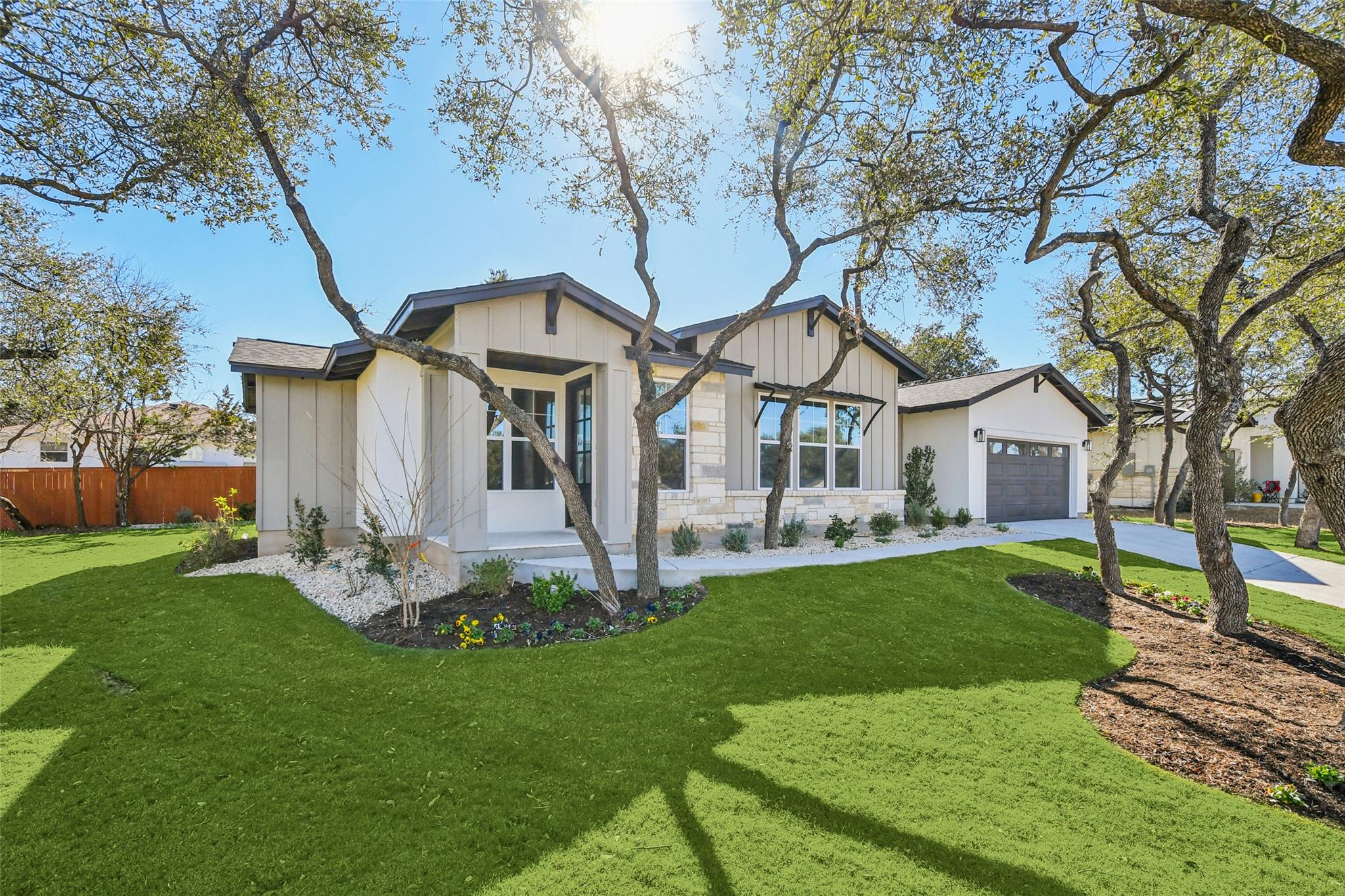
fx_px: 560
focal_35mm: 15
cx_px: 672
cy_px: 448
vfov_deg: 77.3
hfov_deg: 100.4
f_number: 8
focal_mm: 10
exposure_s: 1/500
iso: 400
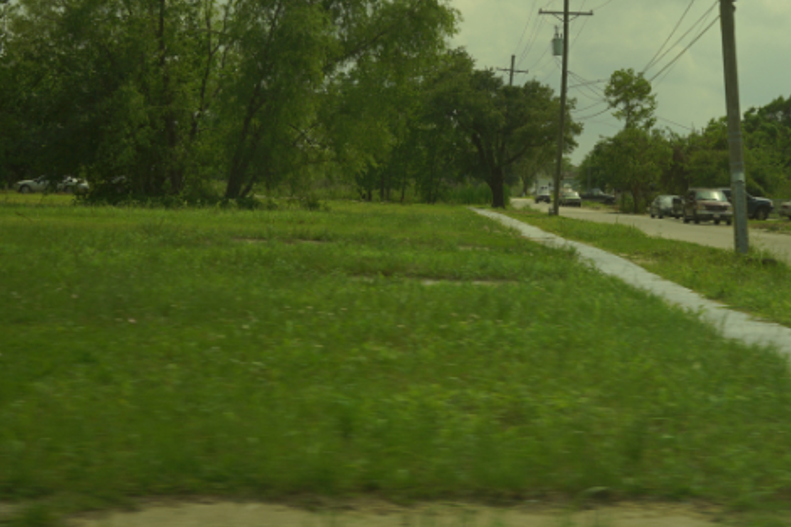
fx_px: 1472
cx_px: 597
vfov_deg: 20.1
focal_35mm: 67
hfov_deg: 29.6
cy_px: 109
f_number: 8
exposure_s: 1/125
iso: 100
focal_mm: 35
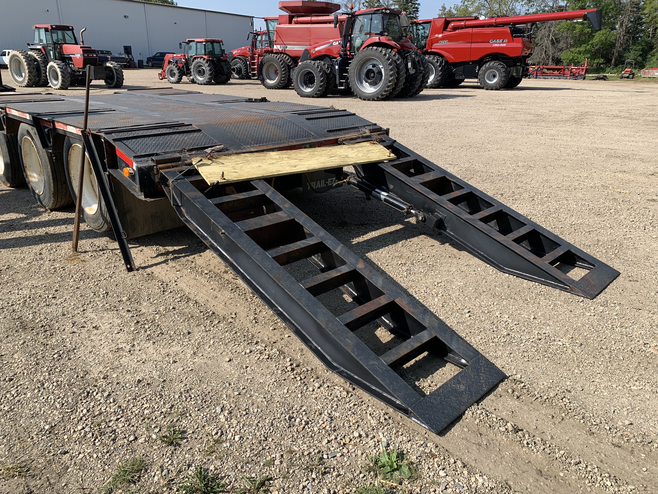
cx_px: 329
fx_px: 494
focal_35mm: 26
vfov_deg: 53.1
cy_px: 247
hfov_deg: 67.3
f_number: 1.8
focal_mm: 4.25
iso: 25
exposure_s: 1/1779
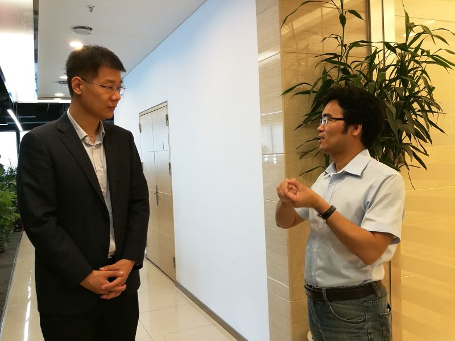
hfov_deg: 65.3
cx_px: 228
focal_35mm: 27
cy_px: 170
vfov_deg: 51.4
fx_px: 355
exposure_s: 1/33.3
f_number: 2.2
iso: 200
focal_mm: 4.5
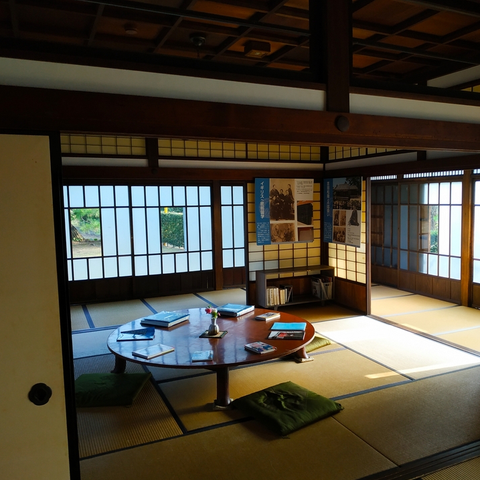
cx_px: 281
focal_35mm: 29
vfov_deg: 55.6
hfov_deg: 55.3
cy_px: 245
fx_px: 455
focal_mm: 3.94
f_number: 1.9
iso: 200
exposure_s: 1/104
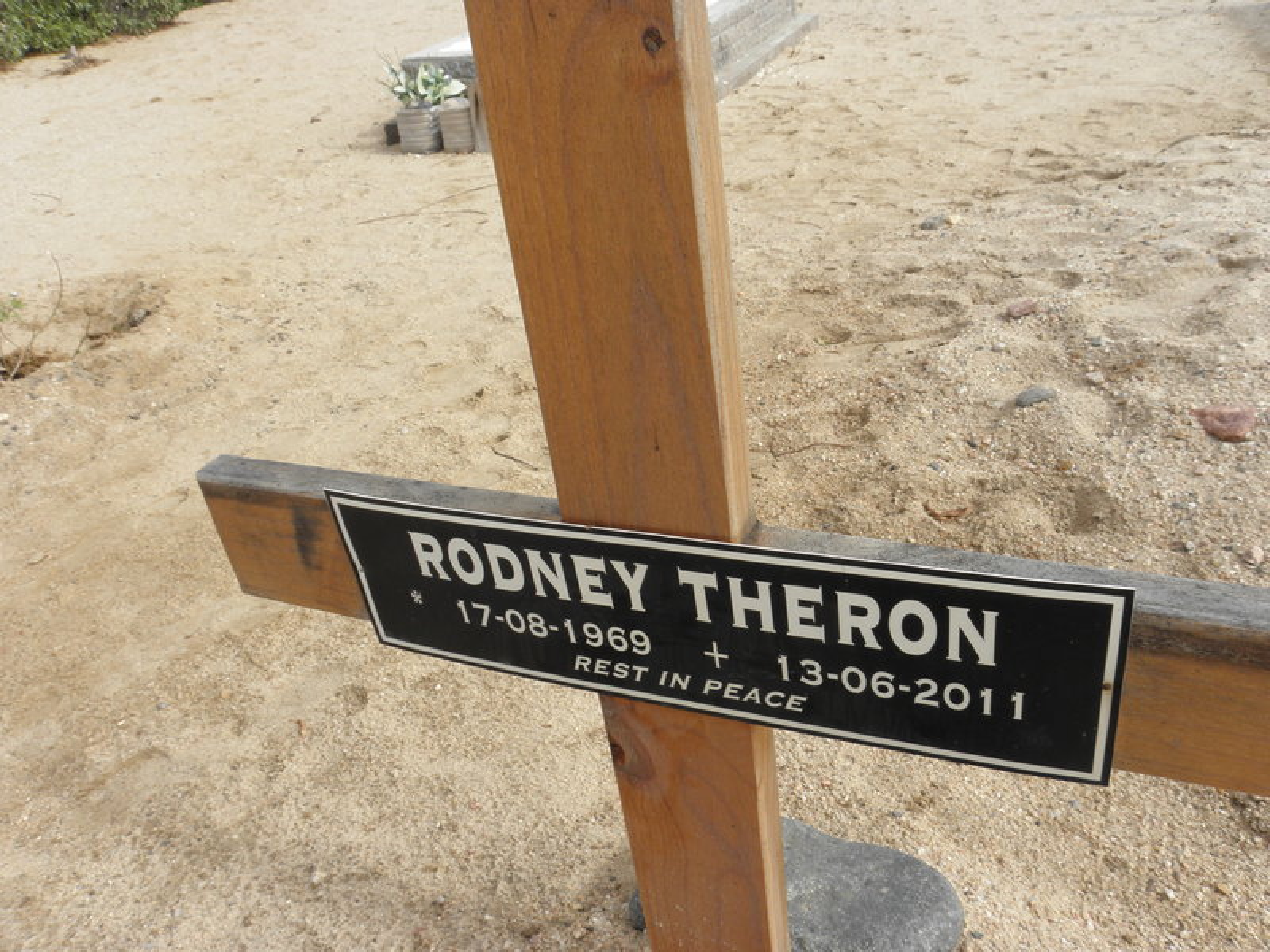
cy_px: 476
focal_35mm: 27
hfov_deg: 65.3
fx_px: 991
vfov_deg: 51.4
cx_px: 635
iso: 64
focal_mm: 4.83
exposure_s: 1/250
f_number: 5.6
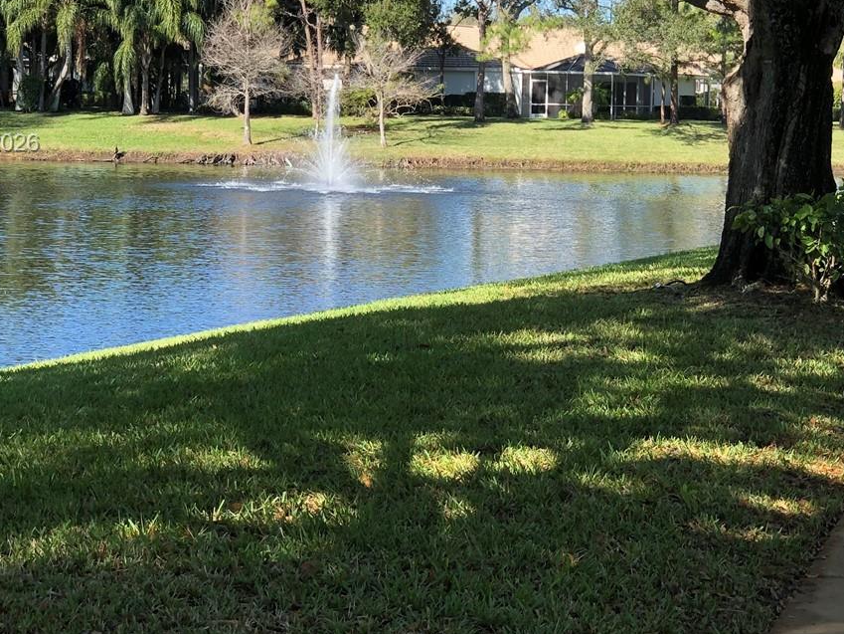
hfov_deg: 20.0
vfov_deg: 15.0
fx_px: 2390
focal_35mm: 98
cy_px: 144
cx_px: 525
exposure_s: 1/279
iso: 16
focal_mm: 6
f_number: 2.4
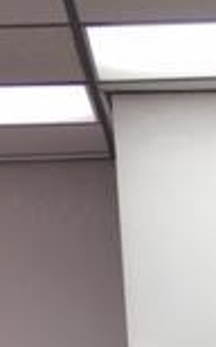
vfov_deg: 15.1
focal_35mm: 128
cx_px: 266
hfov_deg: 10.1
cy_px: 530
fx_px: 1208
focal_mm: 4.15
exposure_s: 1/120
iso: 50
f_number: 2.2
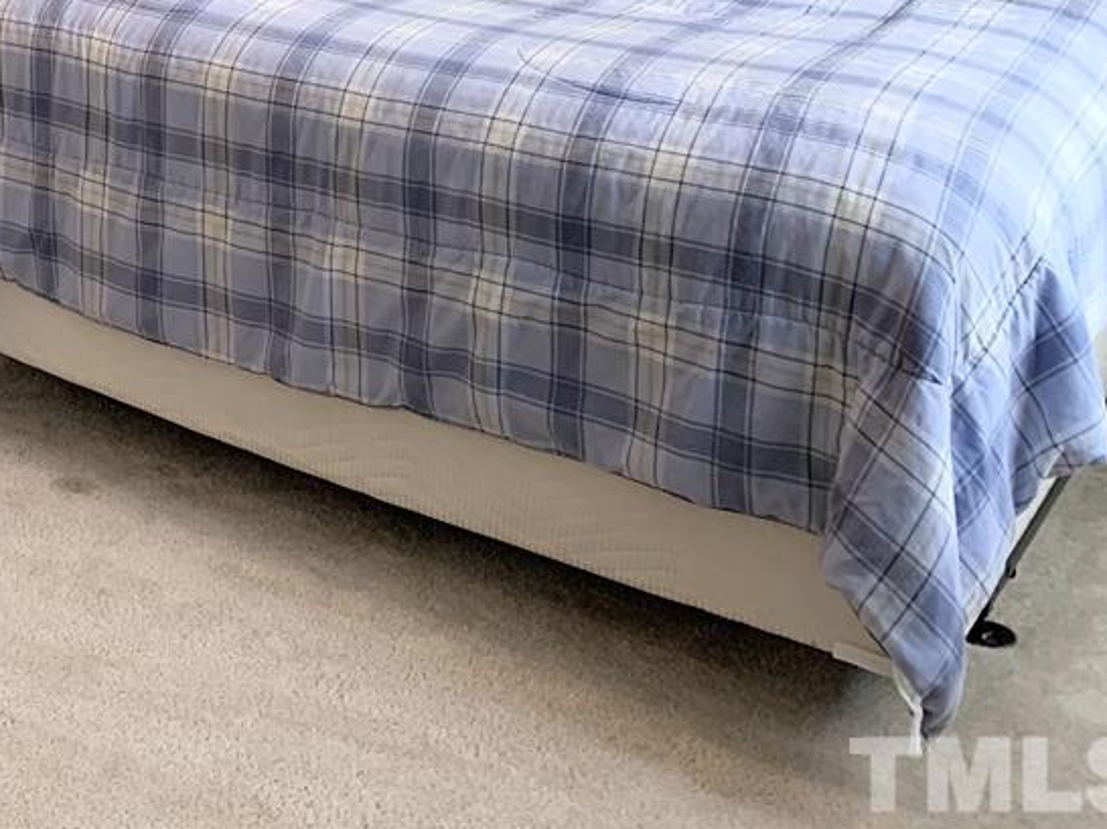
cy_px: -138
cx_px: -116
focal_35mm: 61
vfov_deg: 22.3
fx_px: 1950
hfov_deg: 28.7
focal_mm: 4.25
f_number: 1.8
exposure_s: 1/60
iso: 80
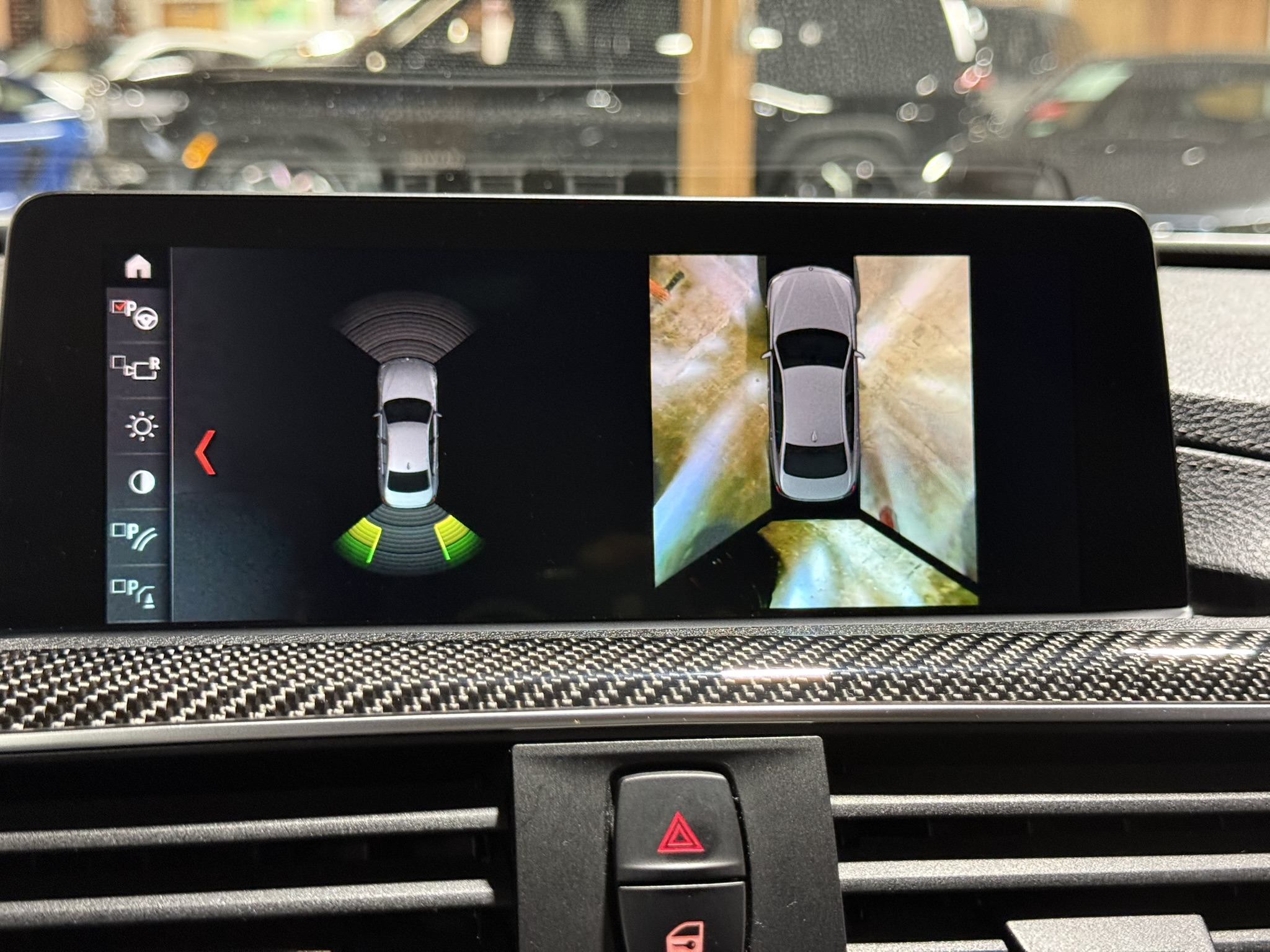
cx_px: 635
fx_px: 1761
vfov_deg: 30.3
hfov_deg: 39.7
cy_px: 476
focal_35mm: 48
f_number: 1.78
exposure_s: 1/40
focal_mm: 6.76
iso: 320
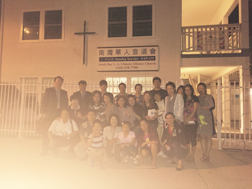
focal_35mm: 29
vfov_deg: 48.2
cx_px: 126
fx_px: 211
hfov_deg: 61.7
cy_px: 94
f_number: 2.2
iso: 400
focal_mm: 4.15
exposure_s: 1/16
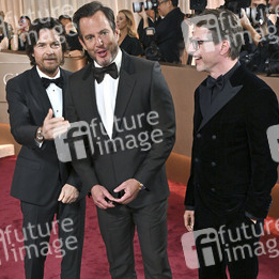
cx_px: 139
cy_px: 190
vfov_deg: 30.3
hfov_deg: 30.6
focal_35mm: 56
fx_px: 511
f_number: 5.6
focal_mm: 43
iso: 2500
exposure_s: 1/320
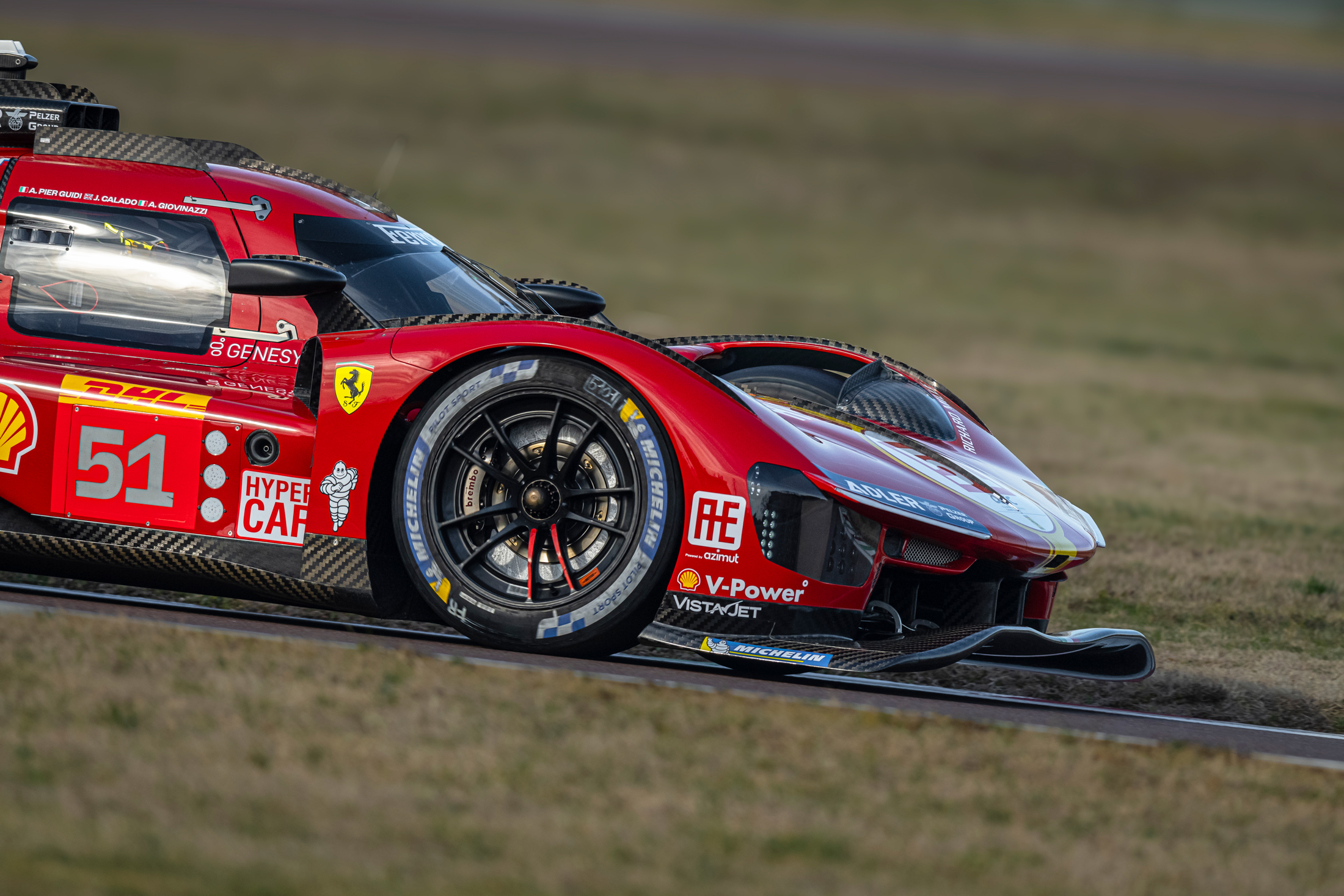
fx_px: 18667
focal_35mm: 500
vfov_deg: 2.8
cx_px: 672
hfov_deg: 4.1
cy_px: 448
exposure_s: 1/4000
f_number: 4
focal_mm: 500
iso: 1000
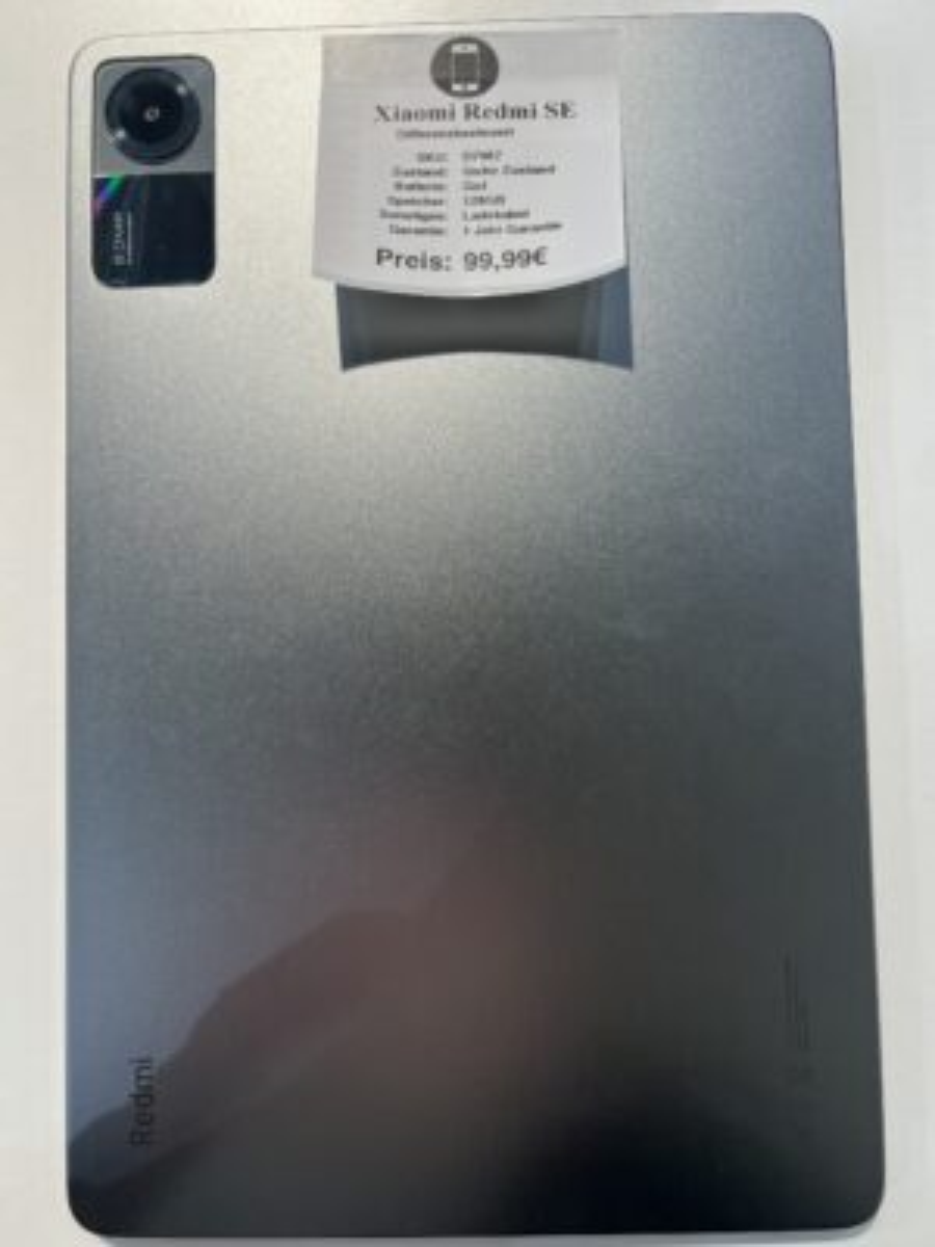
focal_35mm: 26
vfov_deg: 67.3
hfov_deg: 53.1
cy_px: 624
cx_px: 468
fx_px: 936
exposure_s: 1/100
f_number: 1.5
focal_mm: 5.7
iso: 64
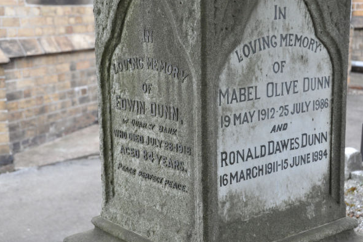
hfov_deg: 32.9
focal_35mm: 61
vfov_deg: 22.2
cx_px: 179
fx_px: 615
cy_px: 122
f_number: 7.1
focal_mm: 40
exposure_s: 1/200
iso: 2000
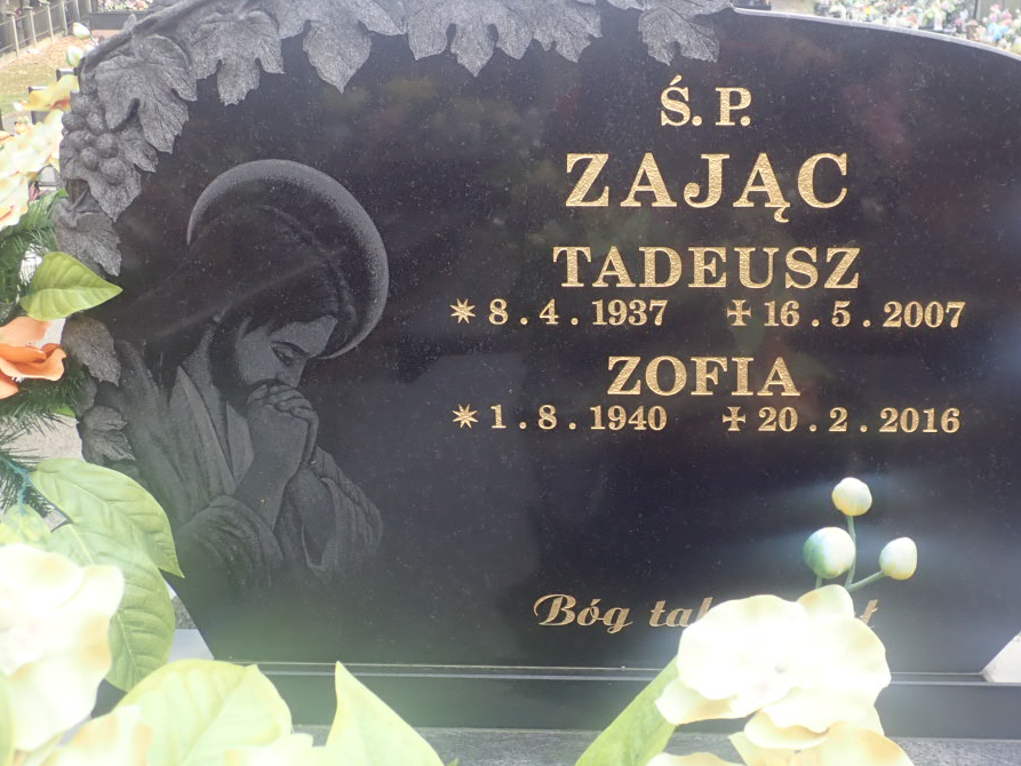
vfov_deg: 33.6
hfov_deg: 43.0
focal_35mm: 43
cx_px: 711
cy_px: 424
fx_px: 1268
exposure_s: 1/80
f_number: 3.2
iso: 100
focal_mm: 5.5
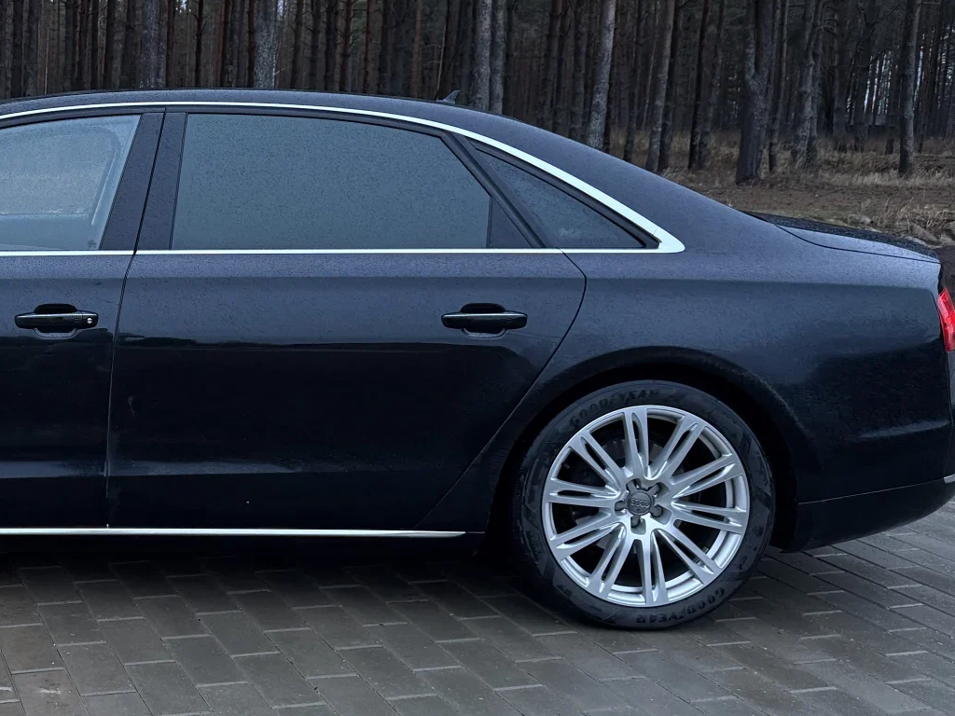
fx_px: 1241
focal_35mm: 45
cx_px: 87
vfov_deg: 32.0
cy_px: 272
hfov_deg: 39.0
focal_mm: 6.76
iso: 320
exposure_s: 1/60
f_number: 1.78
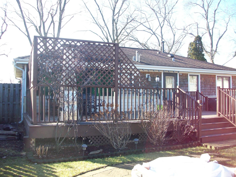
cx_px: 118
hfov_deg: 54.0
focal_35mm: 34
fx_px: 232
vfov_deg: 41.8
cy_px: 88
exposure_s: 1/195
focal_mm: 5.7
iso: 80
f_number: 2.8
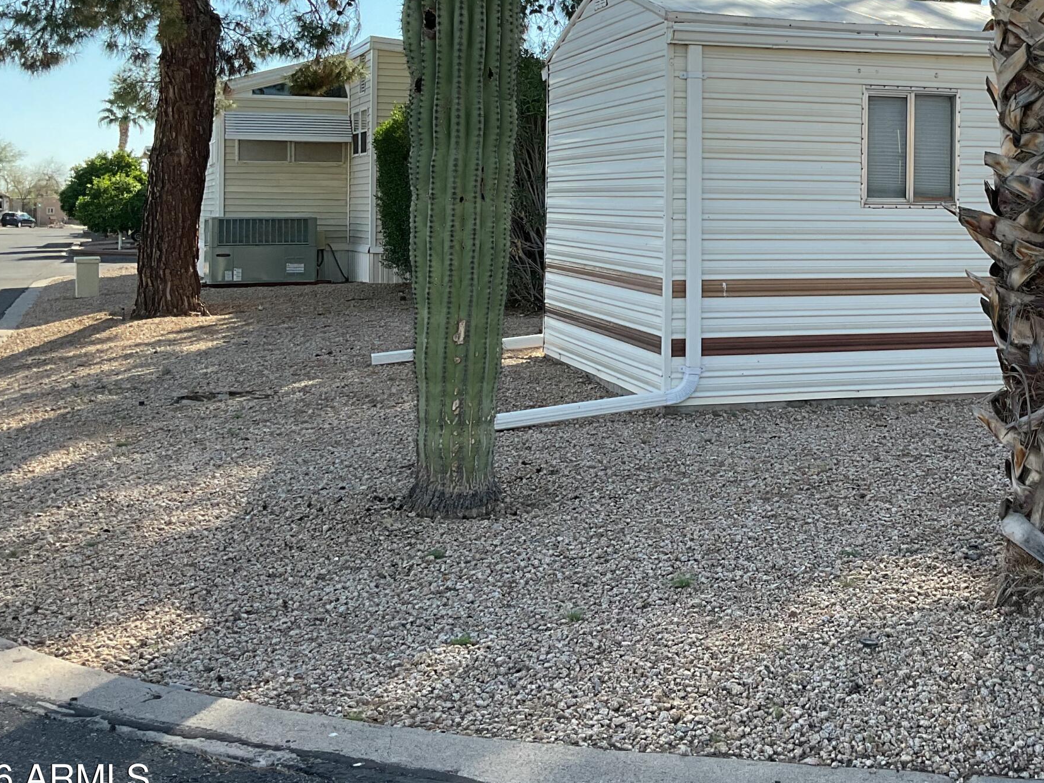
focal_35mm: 49
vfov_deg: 29.1
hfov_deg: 37.7
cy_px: 178
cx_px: 809
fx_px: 1478
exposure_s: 1/855
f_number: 1.8
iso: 16
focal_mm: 3
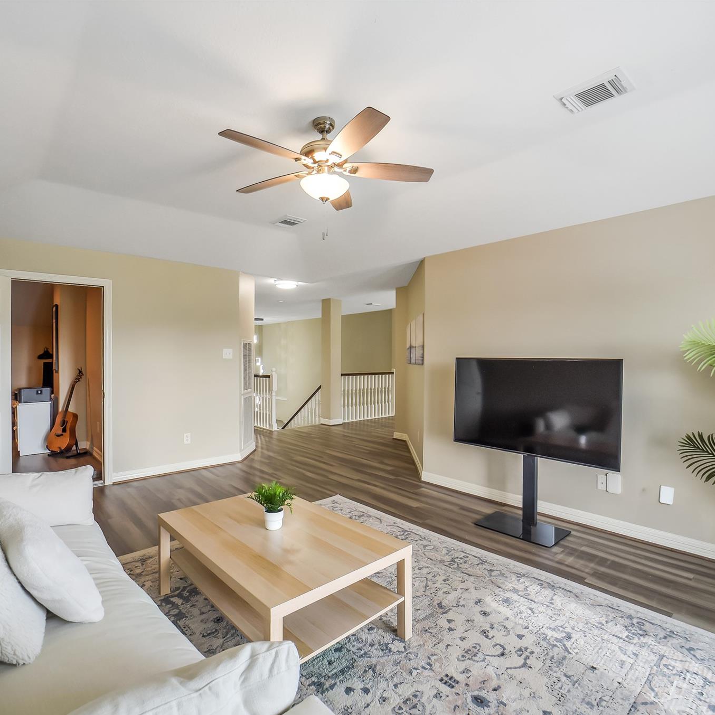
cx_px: 329
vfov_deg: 80.7
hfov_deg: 80.6
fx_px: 421
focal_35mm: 18
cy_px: 359
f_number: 11
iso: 500
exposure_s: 1/15
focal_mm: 14
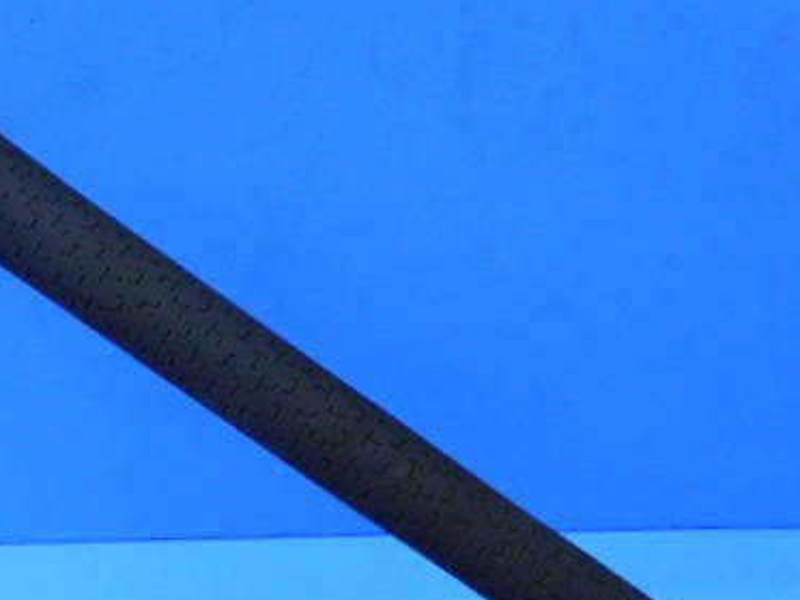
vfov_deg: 33.3
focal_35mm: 43
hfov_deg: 43.7
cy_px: 409
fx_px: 994
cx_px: 340
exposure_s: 1/30
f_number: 3.7
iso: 140
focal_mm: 4.5
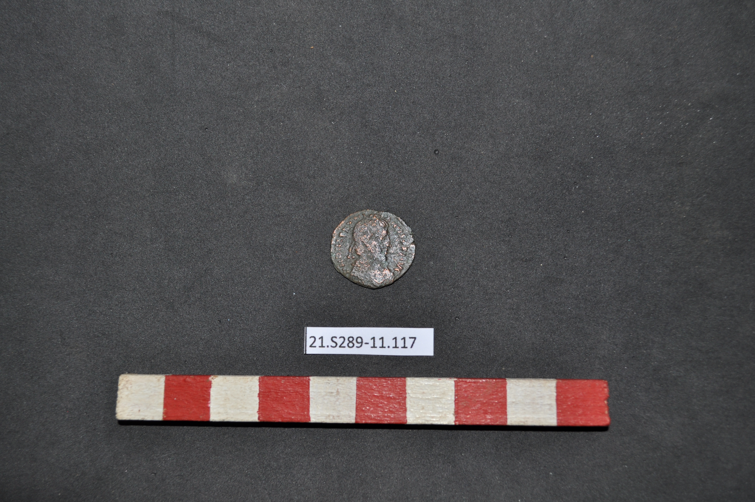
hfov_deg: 45.0
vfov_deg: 30.8
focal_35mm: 44
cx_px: 378
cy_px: 251
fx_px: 911
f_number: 5.6
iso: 200
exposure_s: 1/125
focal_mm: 29
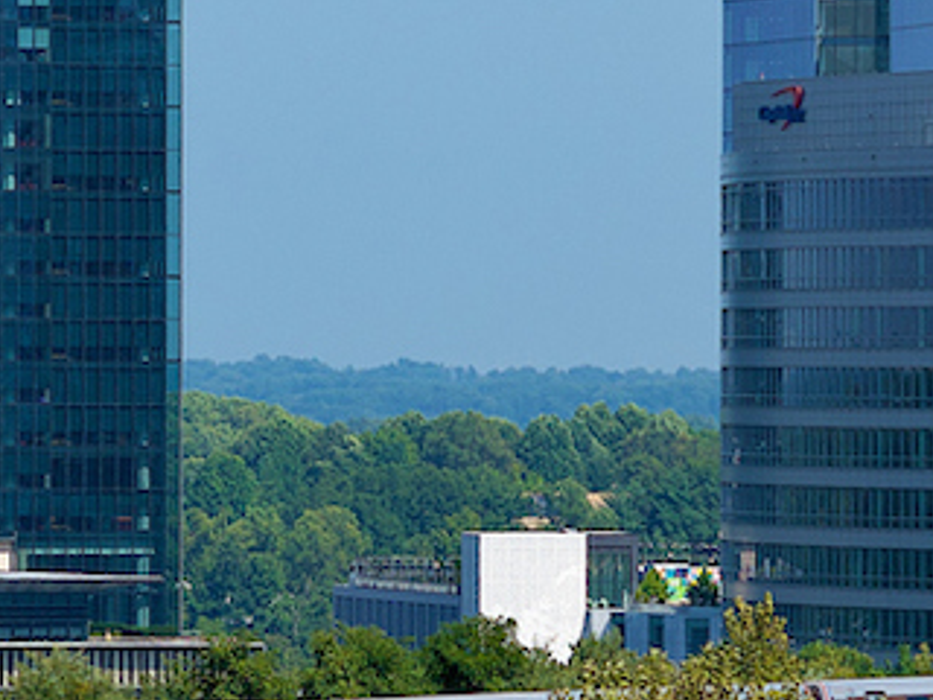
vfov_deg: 3.2
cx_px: 155
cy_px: 369
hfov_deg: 4.3
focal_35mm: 461
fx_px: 12420
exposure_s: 1/640
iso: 100
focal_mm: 85
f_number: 5.6
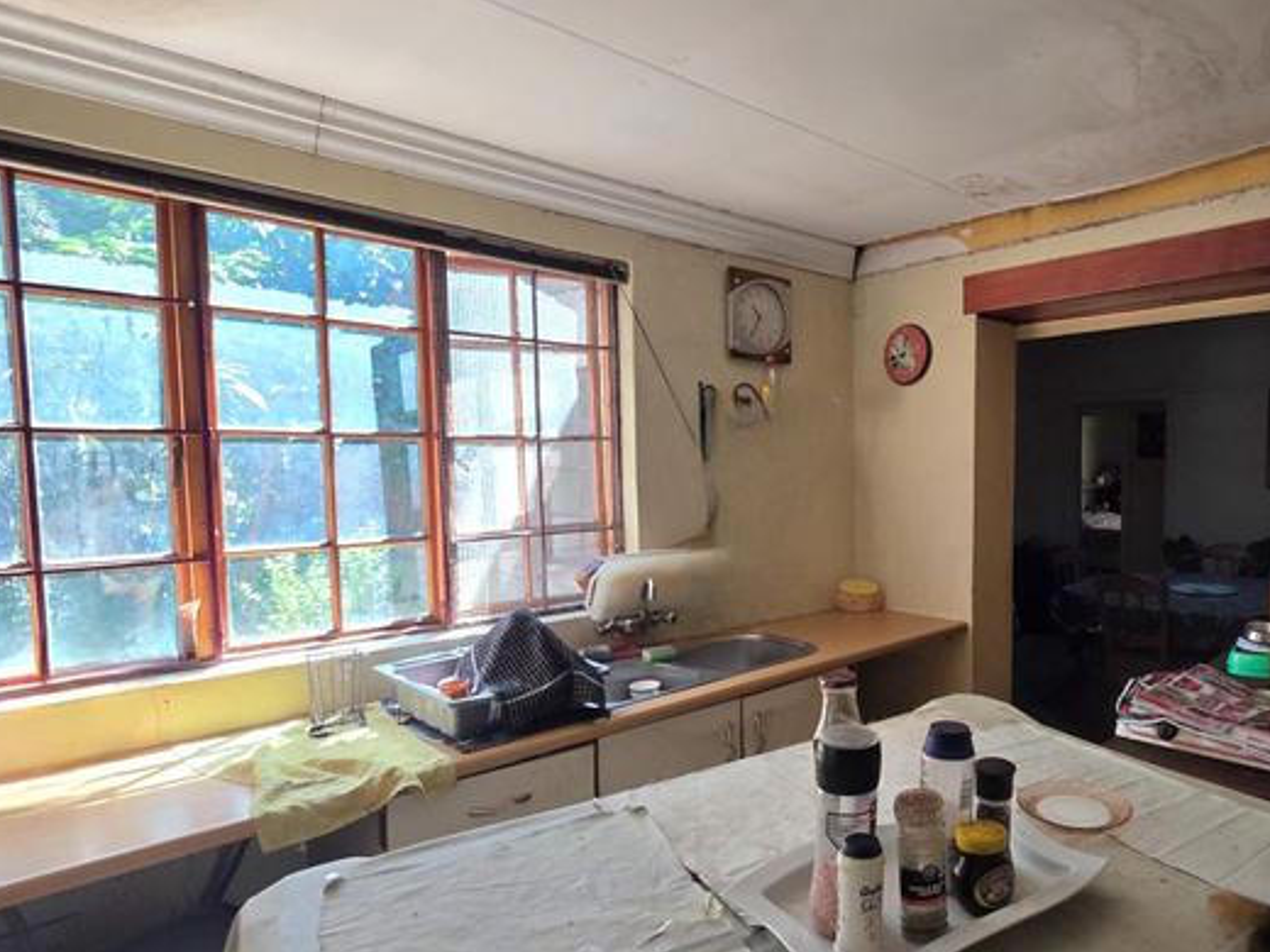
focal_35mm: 20
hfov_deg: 78.0
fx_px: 734
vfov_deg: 65.9
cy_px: 515
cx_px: 887
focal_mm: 2.2
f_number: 1.9
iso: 250
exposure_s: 1/370
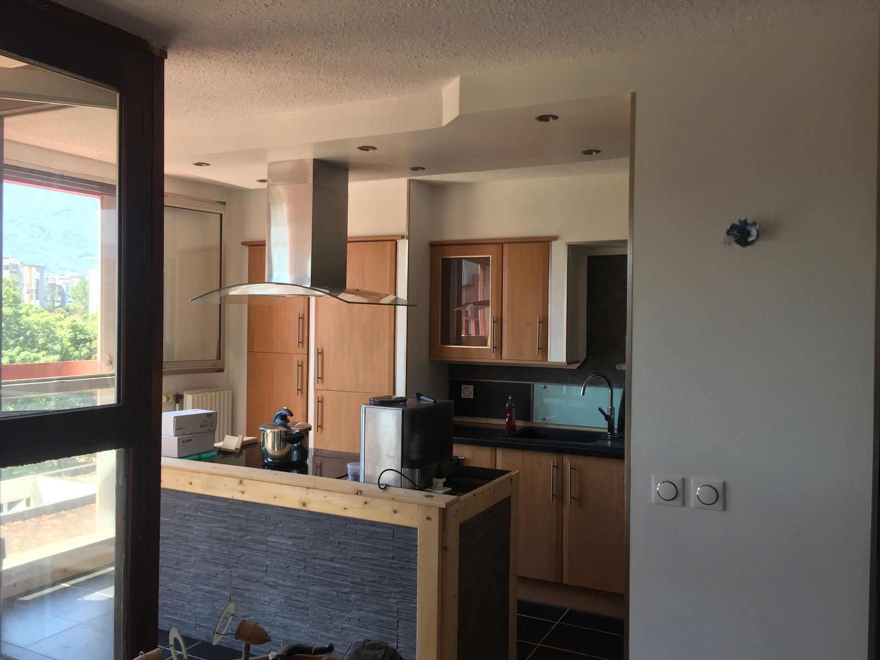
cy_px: 330
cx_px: 440
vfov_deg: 48.2
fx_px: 737
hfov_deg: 61.7
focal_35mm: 29
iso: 50
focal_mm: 4.15
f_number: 2.2
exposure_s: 1/100
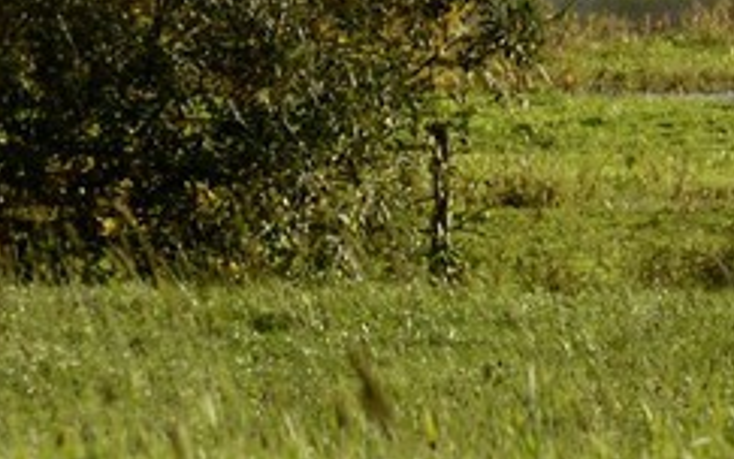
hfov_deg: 1.6
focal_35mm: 1343
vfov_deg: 1.0
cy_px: -1018
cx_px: 1580
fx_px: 26871
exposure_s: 1/250
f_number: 16
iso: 400
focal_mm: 200
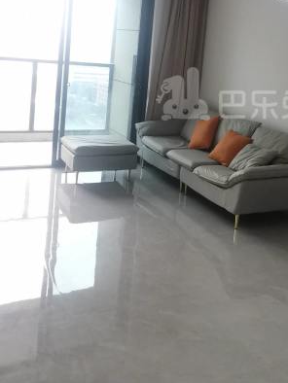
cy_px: 95
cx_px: 234
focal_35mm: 46
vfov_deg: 40.1
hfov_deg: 30.7
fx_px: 510
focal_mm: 2.23
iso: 80
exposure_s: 1/100
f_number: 2.2
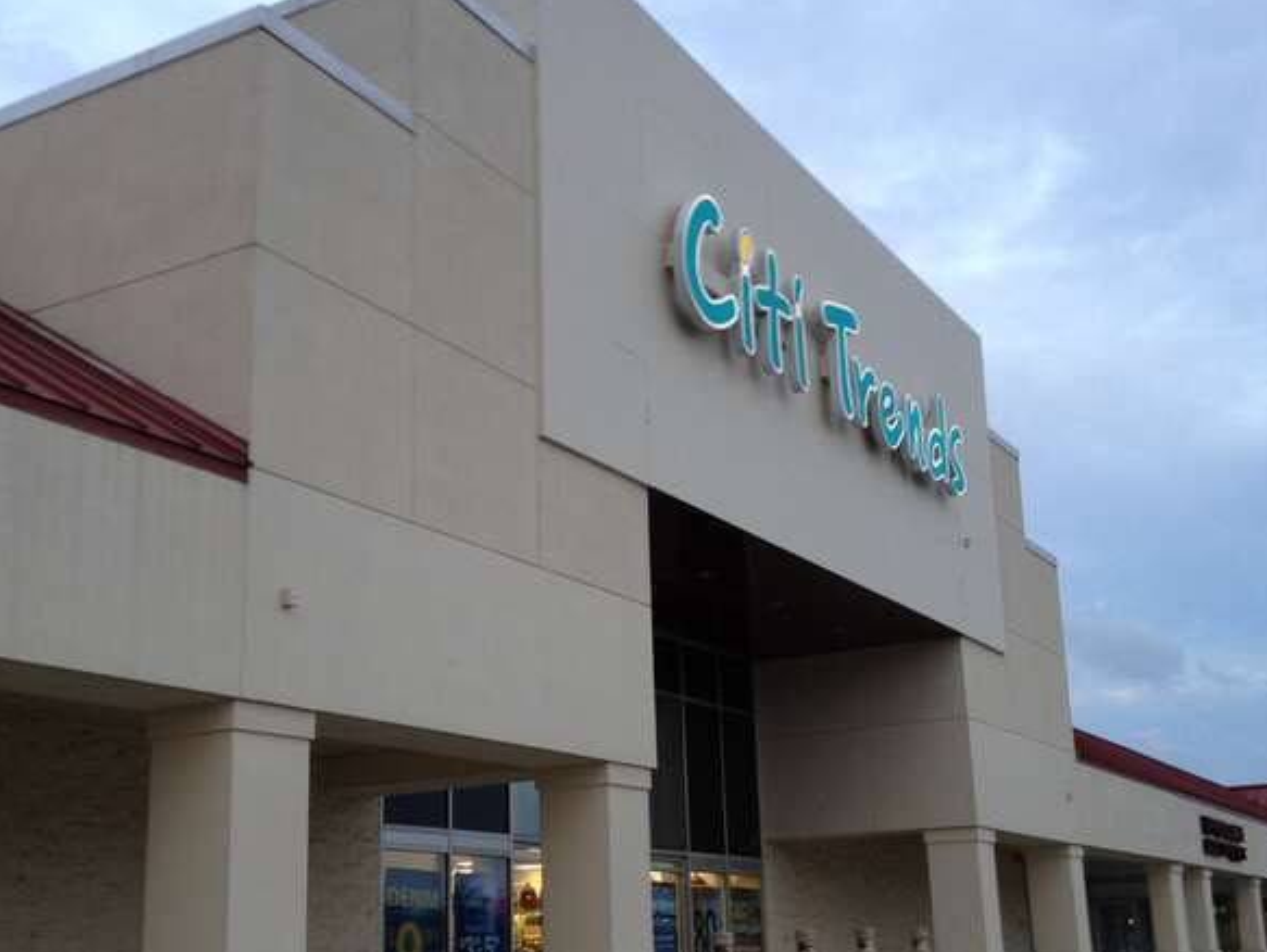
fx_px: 1758
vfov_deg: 30.2
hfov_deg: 39.6
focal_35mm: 48
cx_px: 622
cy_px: 576
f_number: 2.4
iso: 64
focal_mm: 4.28
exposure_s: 1/40
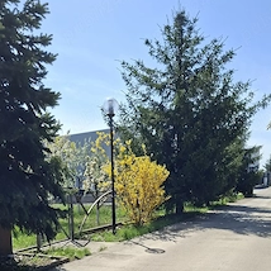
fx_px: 337
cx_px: 147
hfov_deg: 43.8
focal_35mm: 38
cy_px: 225
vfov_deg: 41.5
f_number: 1.8
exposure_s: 1/2427
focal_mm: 5.54
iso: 50
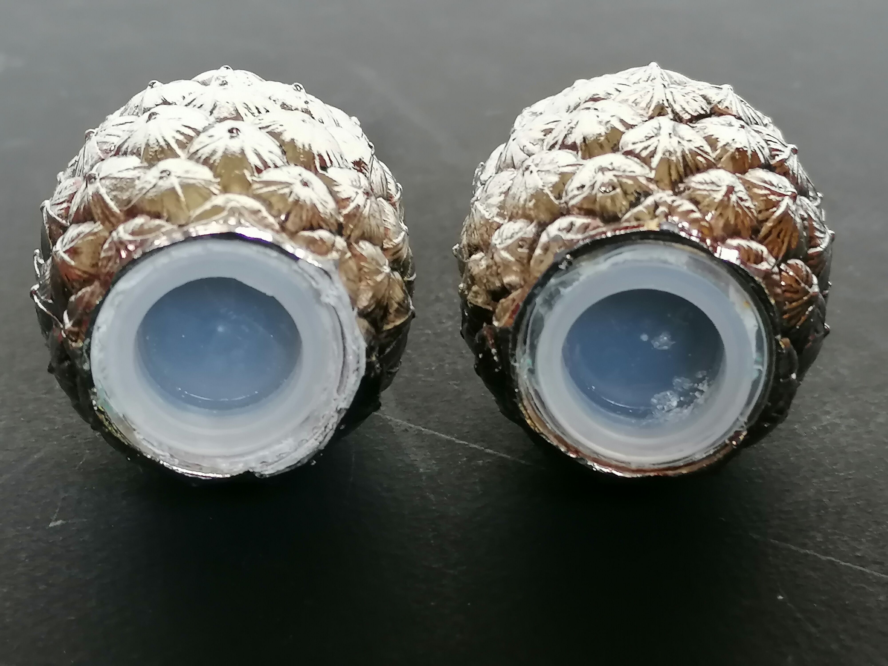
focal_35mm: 60
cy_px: 333
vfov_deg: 24.4
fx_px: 1539
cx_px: 444
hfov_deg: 32.2
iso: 125
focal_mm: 4.75
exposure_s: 1/50
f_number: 1.8
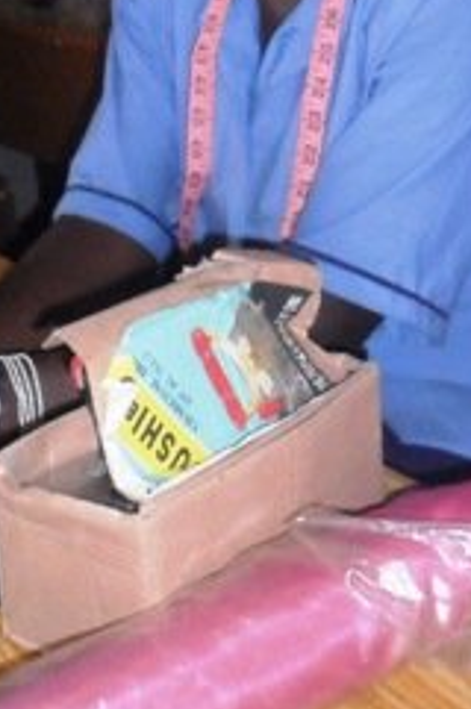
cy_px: 197
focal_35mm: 80
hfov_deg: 17.0
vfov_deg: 25.2
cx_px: 143
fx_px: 1574
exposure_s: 1/45
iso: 400
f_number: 4
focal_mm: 6.6
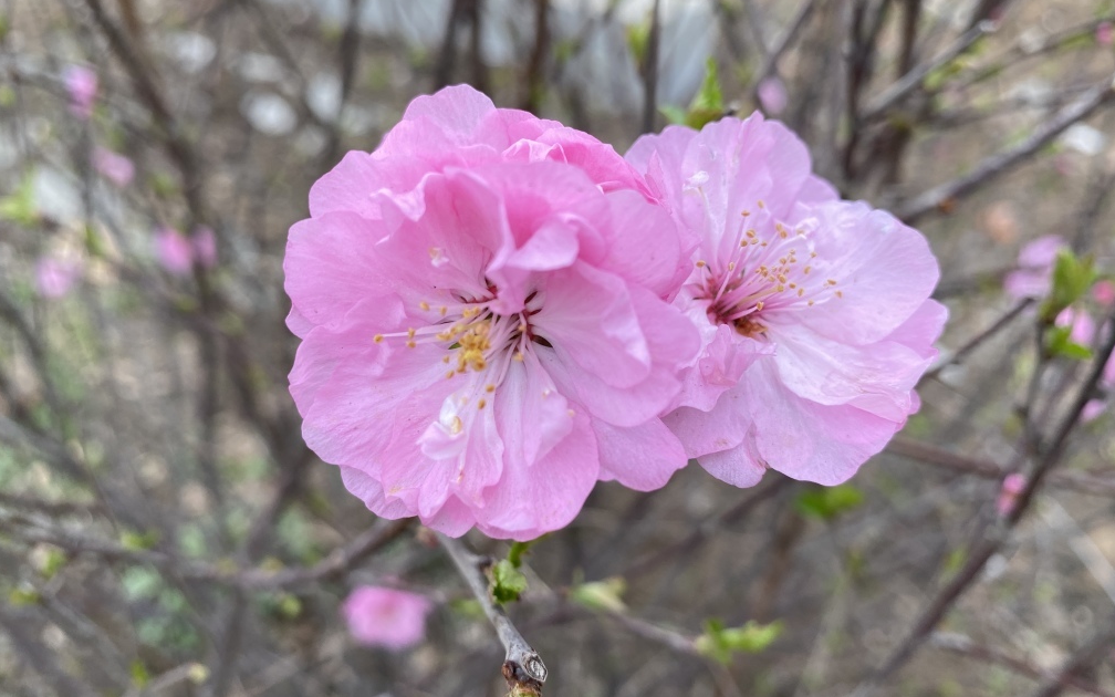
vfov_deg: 44.5
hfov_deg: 66.5
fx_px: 851
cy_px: 312
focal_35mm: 28
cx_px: 555
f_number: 1.8
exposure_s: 1/342
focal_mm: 4.25
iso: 32
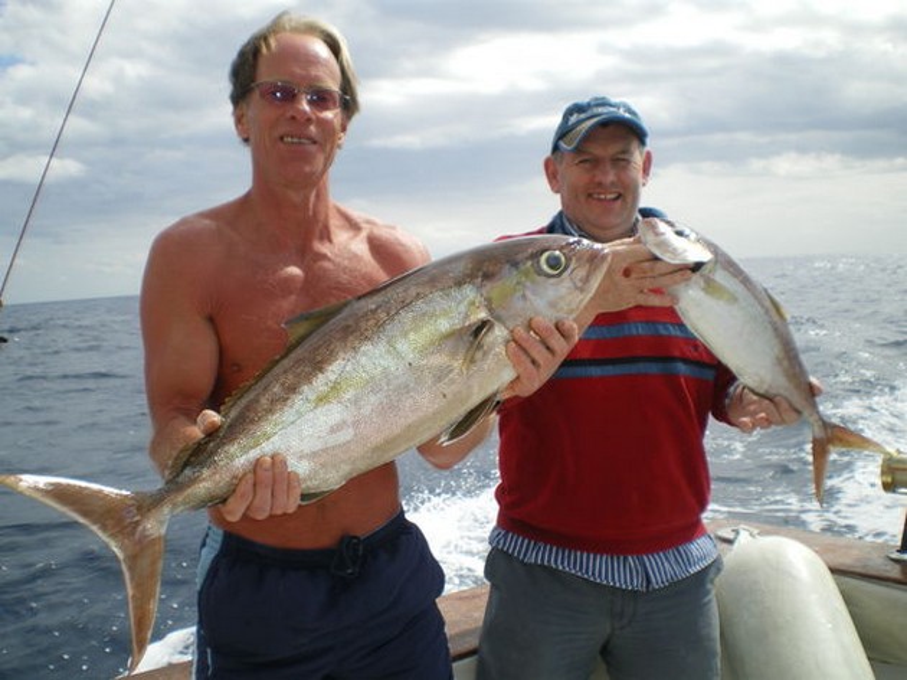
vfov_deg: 39.6
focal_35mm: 36
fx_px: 943
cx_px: 454
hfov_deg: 51.4
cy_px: 340
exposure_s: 1/400
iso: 50
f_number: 4.6
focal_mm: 6.3
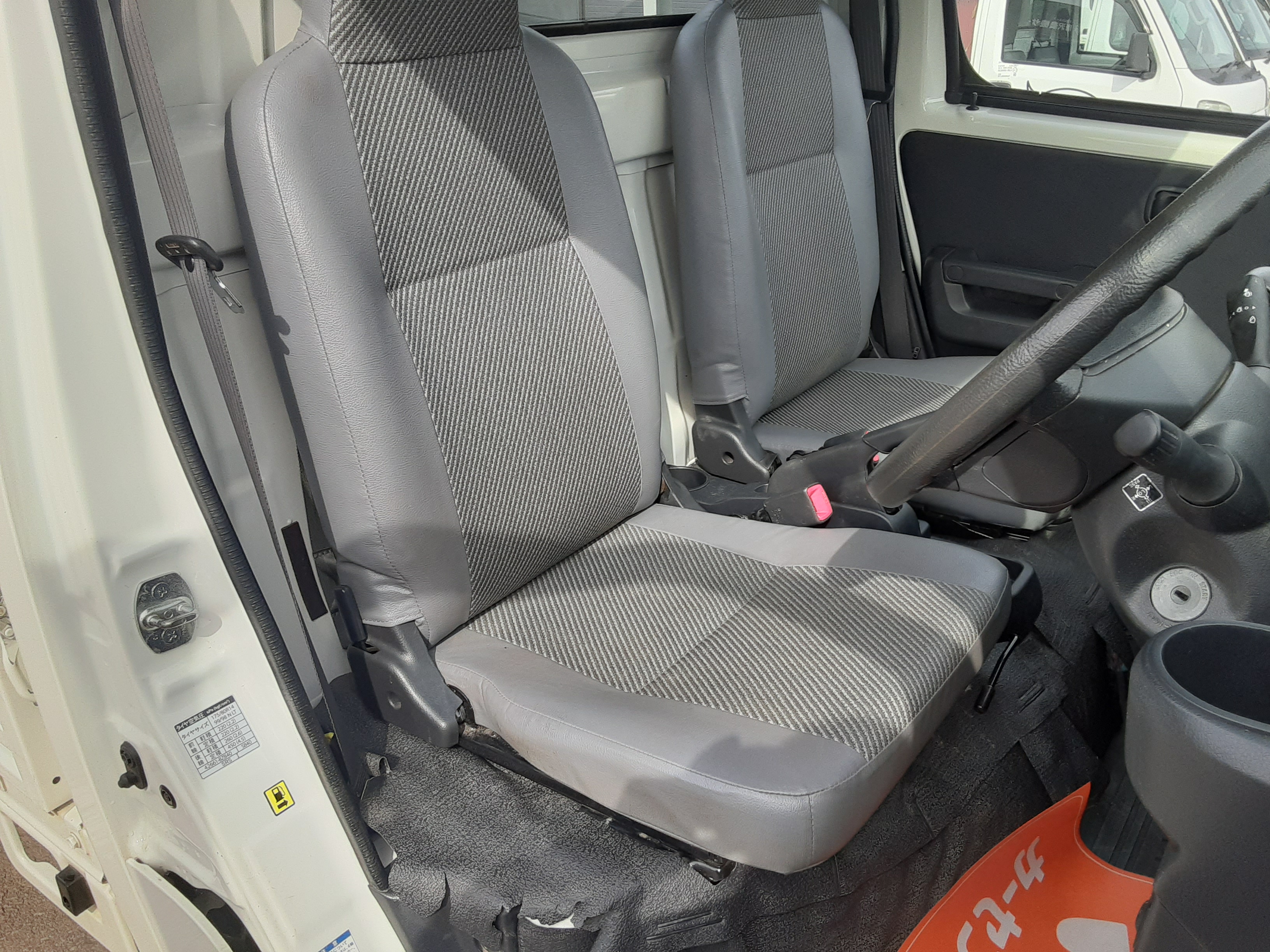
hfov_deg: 65.3
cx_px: 635
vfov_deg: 51.4
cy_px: 476
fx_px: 991
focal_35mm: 27
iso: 40
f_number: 1.9
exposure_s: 1/605
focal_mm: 2.91
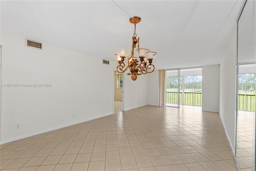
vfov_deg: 77.3
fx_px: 107
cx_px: 128
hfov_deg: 100.4
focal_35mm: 15
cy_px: 86
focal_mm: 10
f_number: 8
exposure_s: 1/3
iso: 320
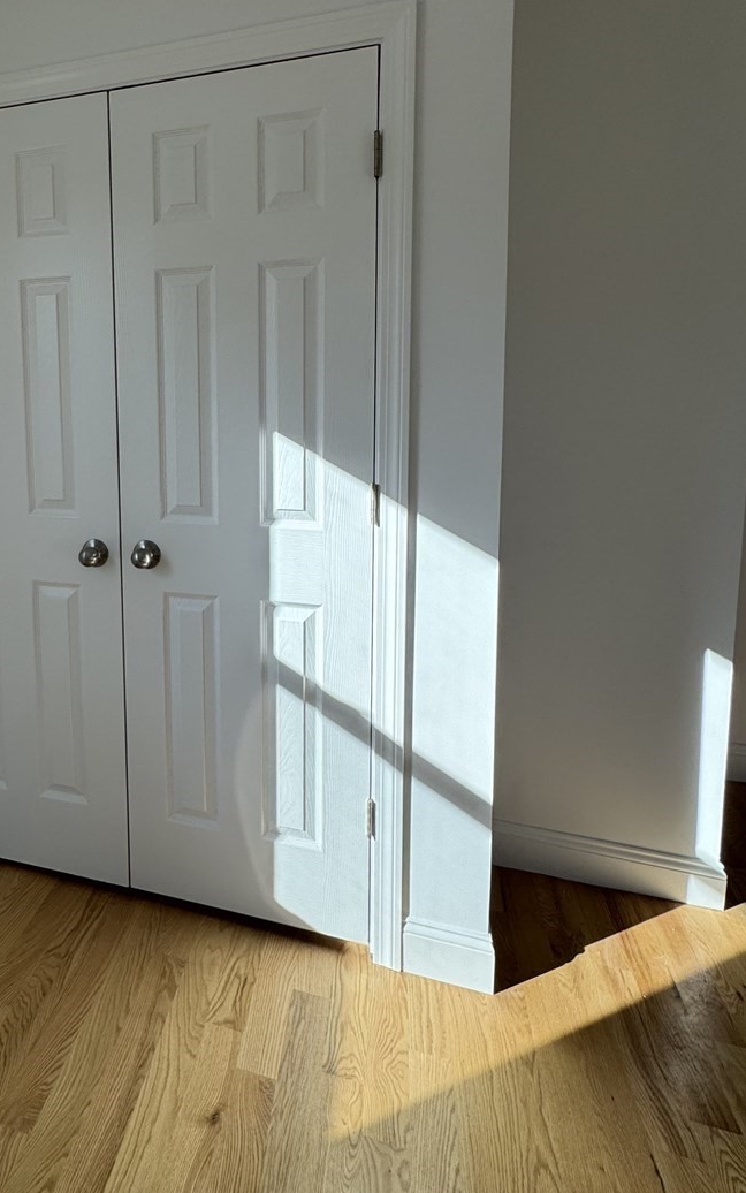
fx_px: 715
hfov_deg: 51.8
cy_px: 451
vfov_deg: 78.3
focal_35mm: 22
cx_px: 155
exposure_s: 1/233
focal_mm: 2.22
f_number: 2.2
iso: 40
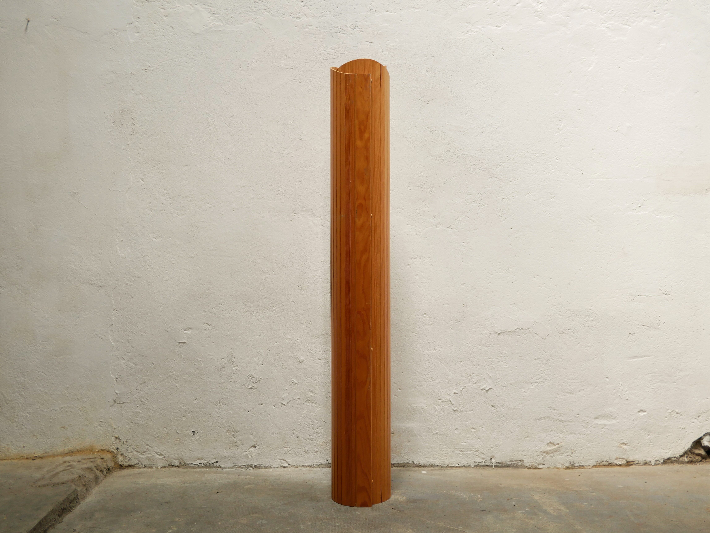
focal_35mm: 40
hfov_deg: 46.8
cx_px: 355
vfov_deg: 36.0
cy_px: 266
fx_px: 821
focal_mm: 20
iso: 250
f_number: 1.7
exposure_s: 1/60
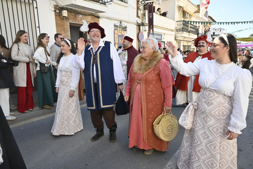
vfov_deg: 53.1
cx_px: 126
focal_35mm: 24
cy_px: 84
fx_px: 169
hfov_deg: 73.8
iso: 400
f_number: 6.3
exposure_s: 1/400
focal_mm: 16
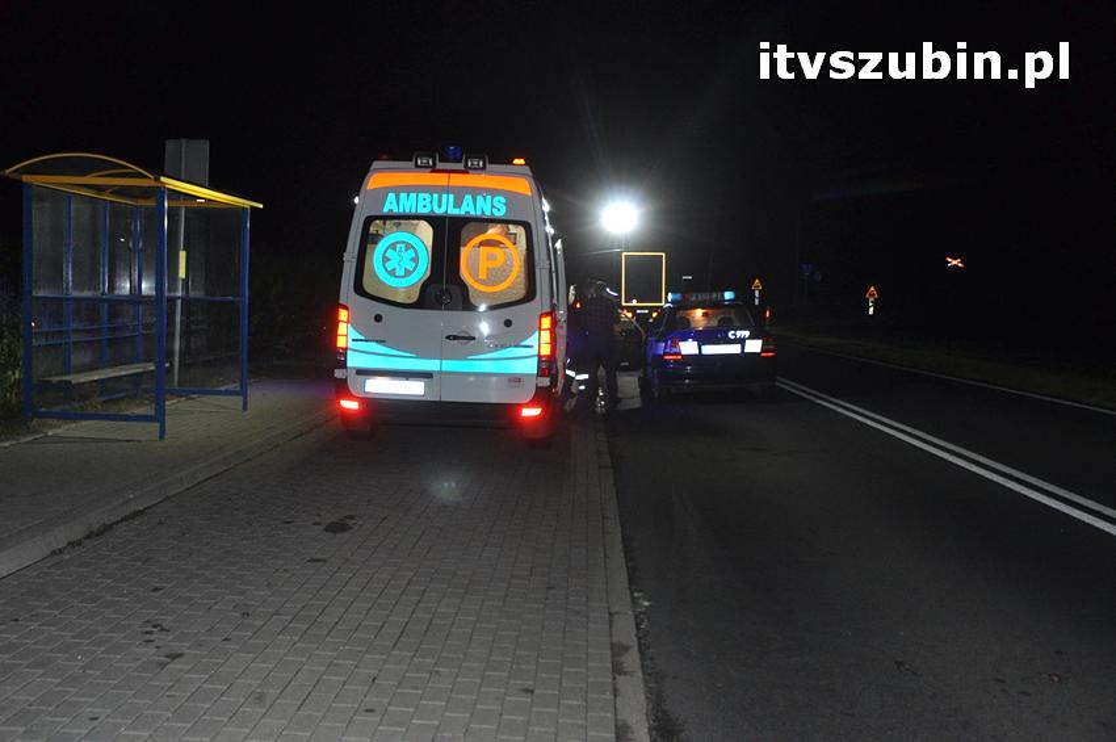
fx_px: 1254
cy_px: 371
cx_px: 558
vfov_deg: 32.9
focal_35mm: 40
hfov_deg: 48.0
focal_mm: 27
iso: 1250
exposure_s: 1/60
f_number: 4.5
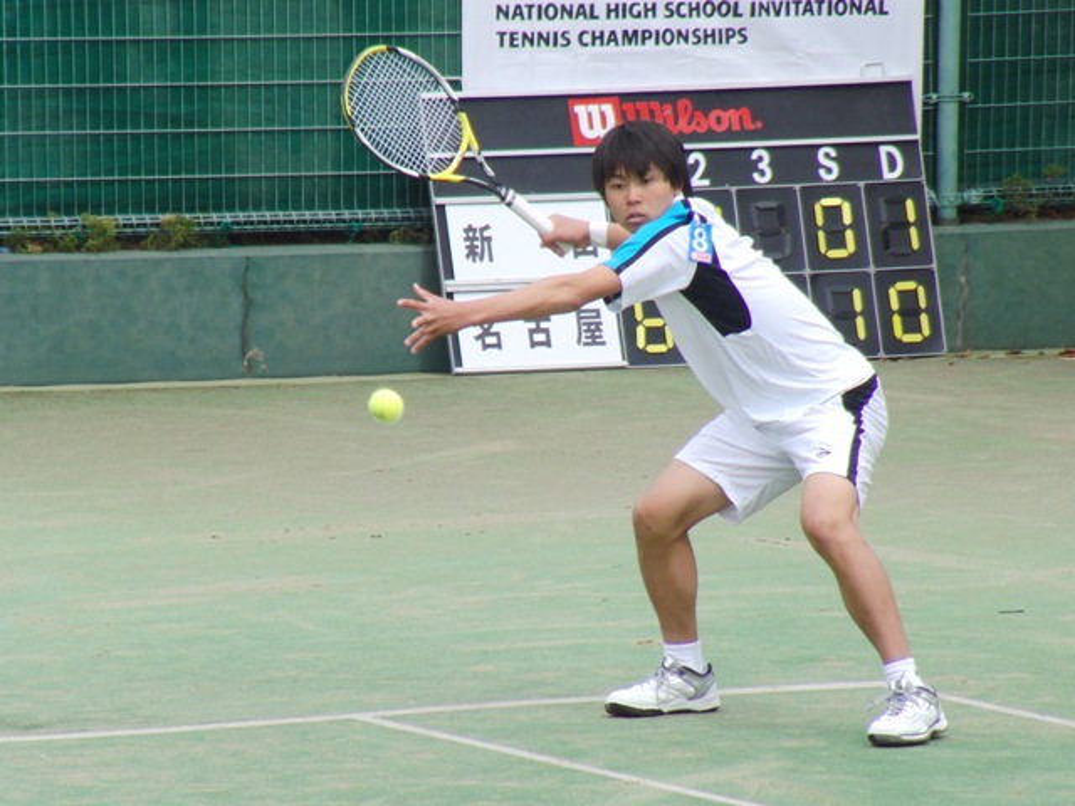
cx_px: 538
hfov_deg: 3.8
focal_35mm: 520
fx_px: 16149
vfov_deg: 2.9
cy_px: 403
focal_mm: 92
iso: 100
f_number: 4.5
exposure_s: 1/640
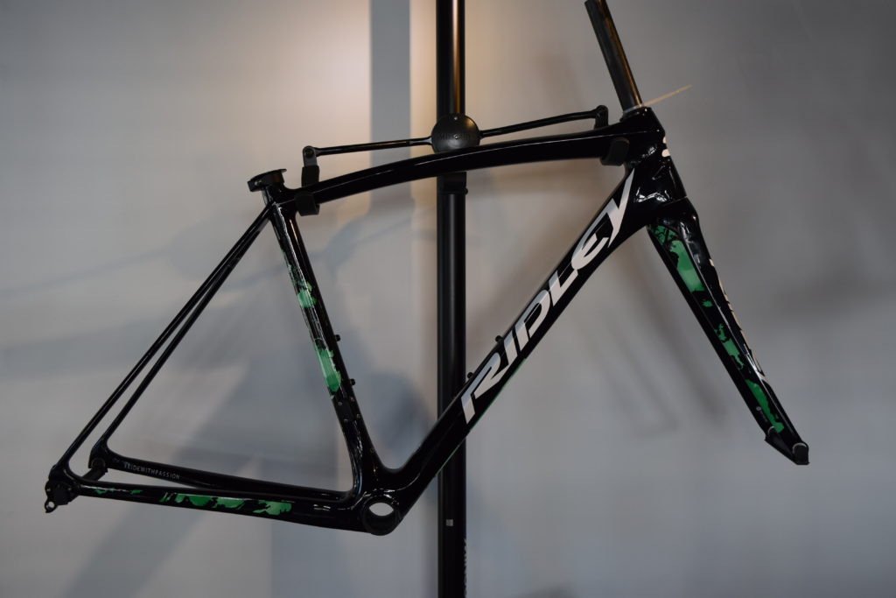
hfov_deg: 53.1
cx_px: 448
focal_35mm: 36
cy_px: 299
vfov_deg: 36.9
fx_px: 896
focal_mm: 24
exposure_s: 1/125
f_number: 5.6
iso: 400
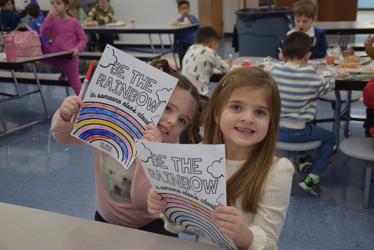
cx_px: 187
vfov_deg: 26.5
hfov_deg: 38.9
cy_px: 125
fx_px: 530
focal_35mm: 51
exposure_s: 1/80
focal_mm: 34
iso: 400
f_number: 4.2
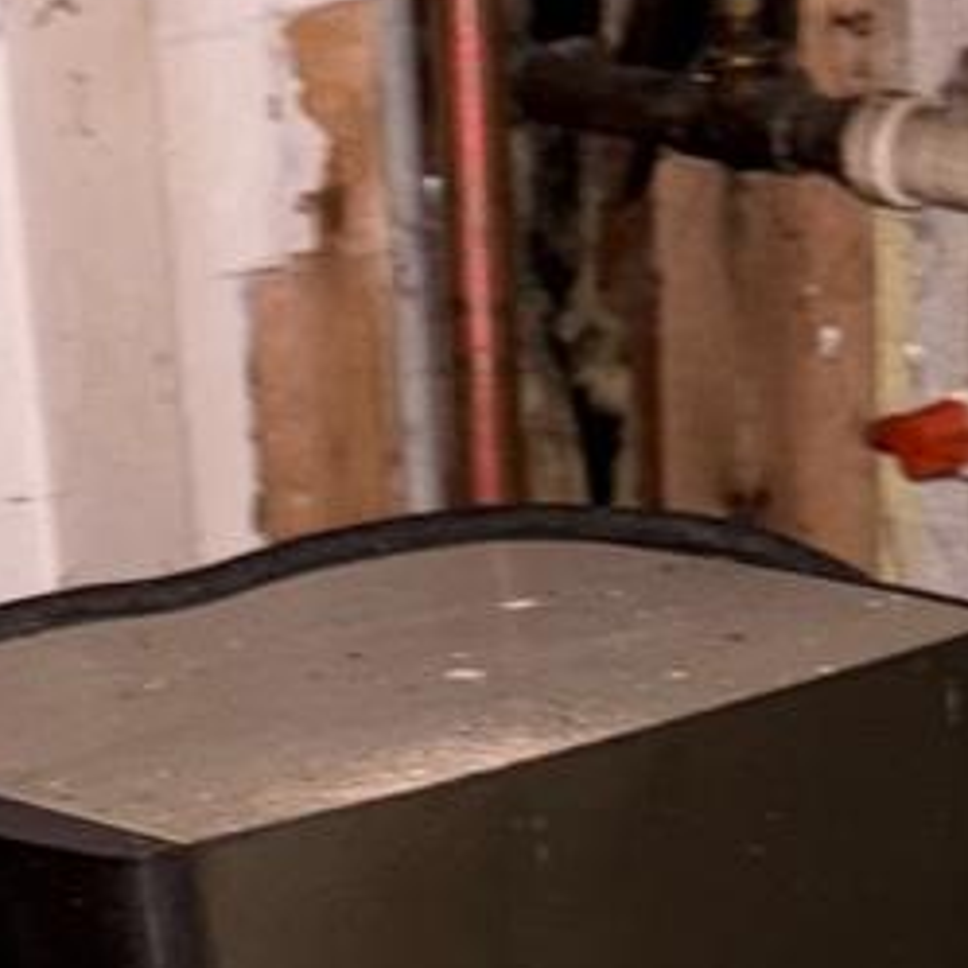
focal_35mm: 142
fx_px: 4493
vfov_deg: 10.4
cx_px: 486
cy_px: 2426
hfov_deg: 12.3
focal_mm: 5.96
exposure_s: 1/4
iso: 80
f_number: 1.6
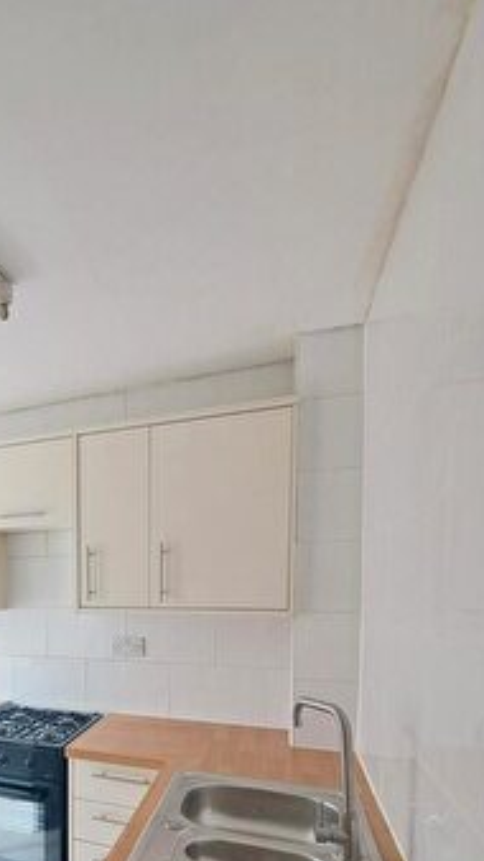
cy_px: 625
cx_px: 20
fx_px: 502
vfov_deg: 76.4
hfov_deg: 45.0
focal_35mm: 22
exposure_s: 1/50
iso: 50
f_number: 2.2
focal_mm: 1.74
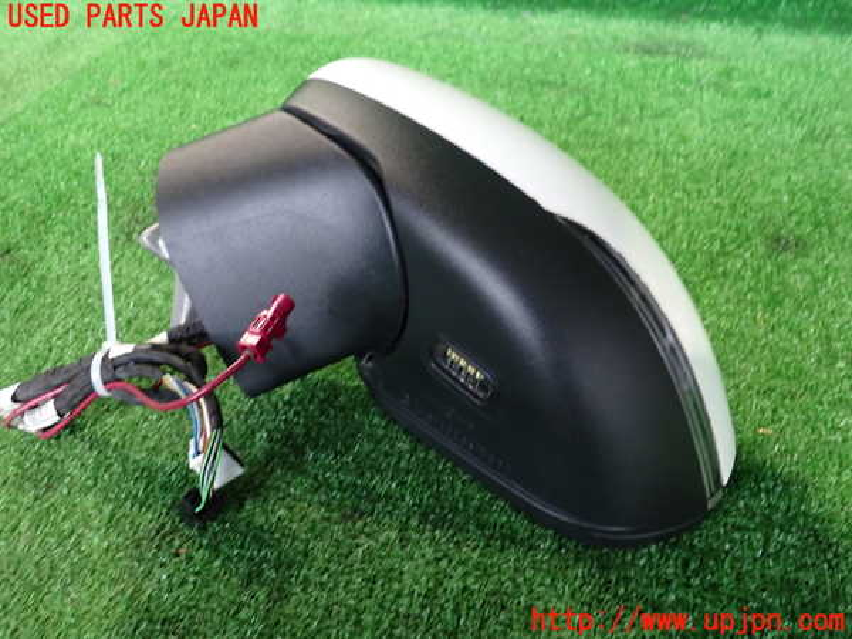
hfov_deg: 60.0
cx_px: 426
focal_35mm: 30
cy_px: 320
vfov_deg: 46.8
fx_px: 738
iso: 400
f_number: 2.3
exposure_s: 1/30
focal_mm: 5.4
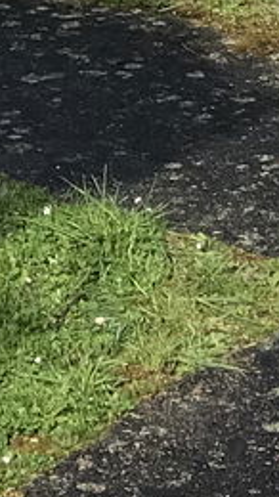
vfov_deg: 11.0
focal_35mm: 188
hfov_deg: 6.3
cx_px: -275
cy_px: -264
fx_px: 2476
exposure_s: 1/1350
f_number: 1.8
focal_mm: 3.99
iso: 20
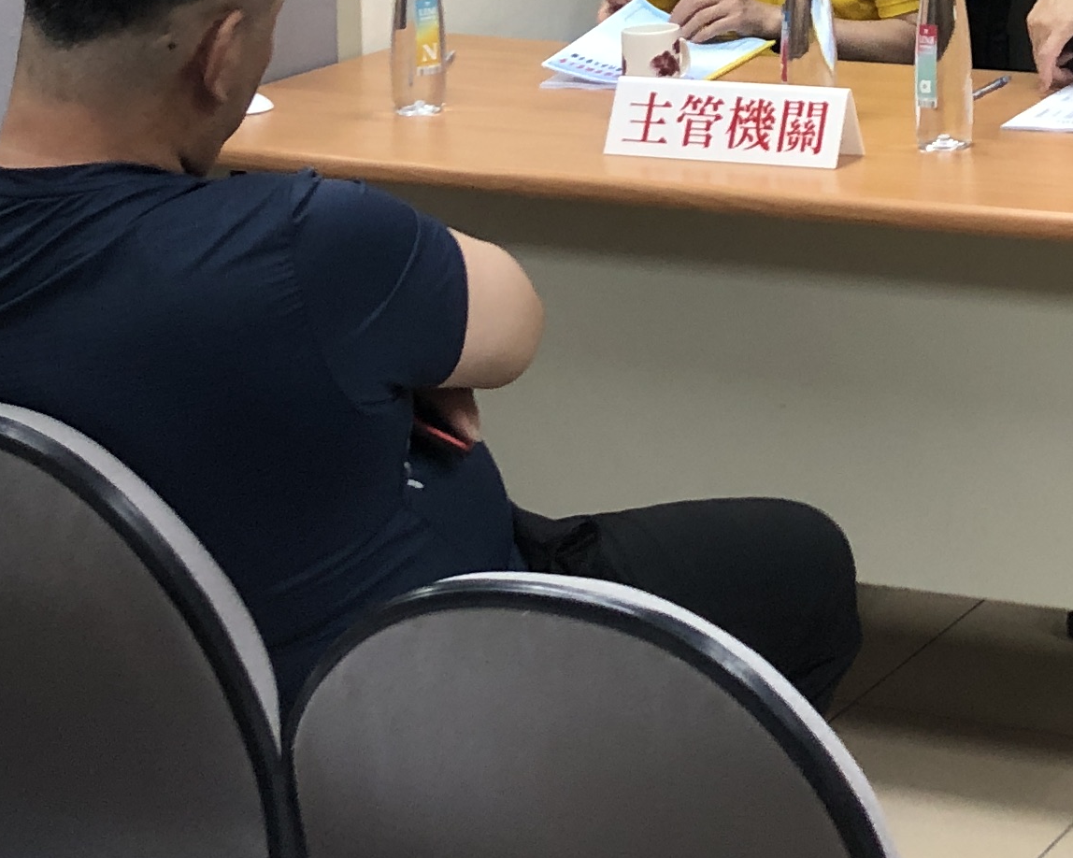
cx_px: 1350
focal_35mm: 96
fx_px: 3048
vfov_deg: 14.8
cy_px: -478
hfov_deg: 18.7
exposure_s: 1/30
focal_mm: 3.99
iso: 40
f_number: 1.8
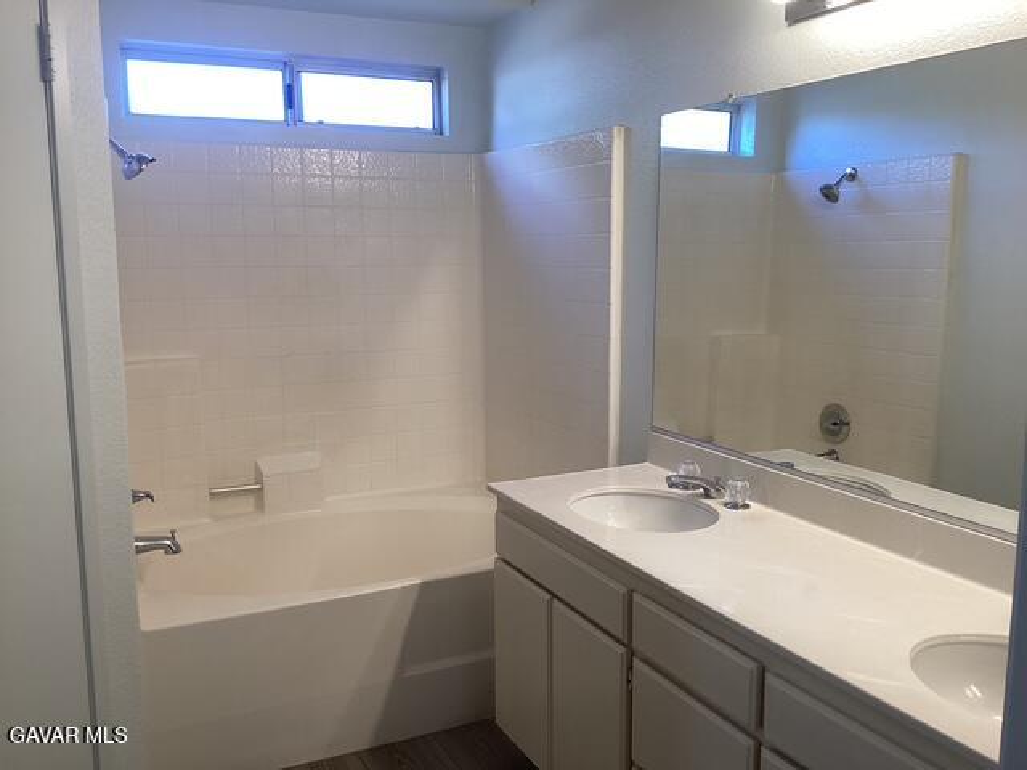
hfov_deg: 58.4
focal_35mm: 31
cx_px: 514
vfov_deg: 45.4
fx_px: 920
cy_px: 385
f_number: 2.4
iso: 80
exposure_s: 1/120
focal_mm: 3.3
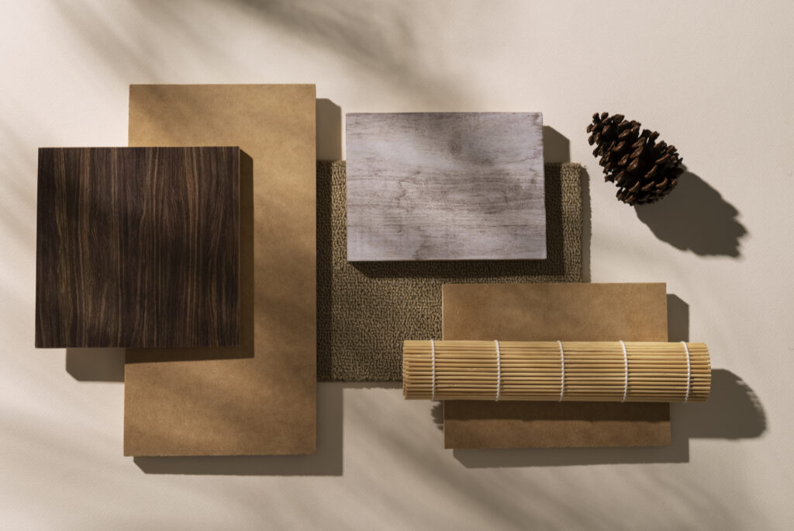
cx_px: 397
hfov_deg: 39.6
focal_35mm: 50
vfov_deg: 27.0
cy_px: 266
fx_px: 1103
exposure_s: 1/125
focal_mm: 50
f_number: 10
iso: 250
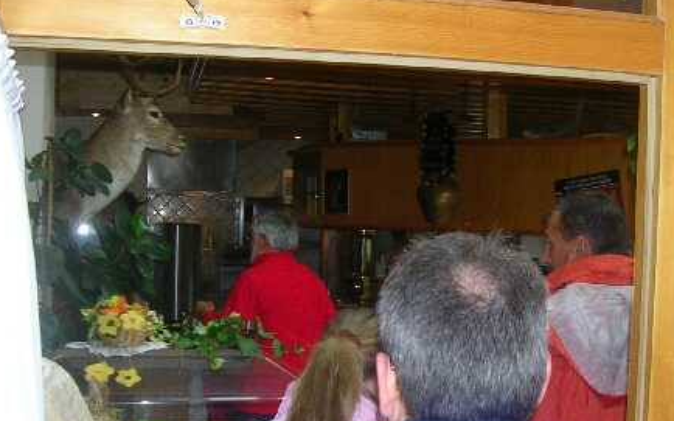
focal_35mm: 57
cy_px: 299
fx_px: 1047
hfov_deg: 35.6
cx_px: 407
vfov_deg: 22.6
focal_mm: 5.8
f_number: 2.8
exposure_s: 1/60.1
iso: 63
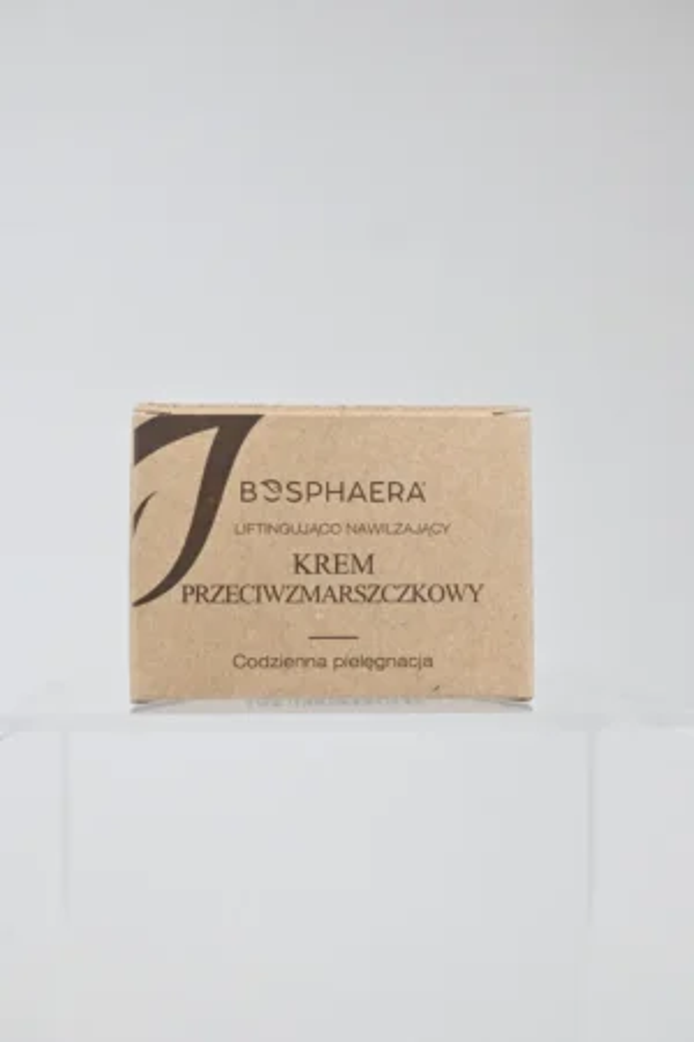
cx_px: 347
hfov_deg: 23.8
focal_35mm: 57
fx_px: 1648
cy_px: 521
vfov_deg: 35.1
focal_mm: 38
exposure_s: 1/125
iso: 320
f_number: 6.3
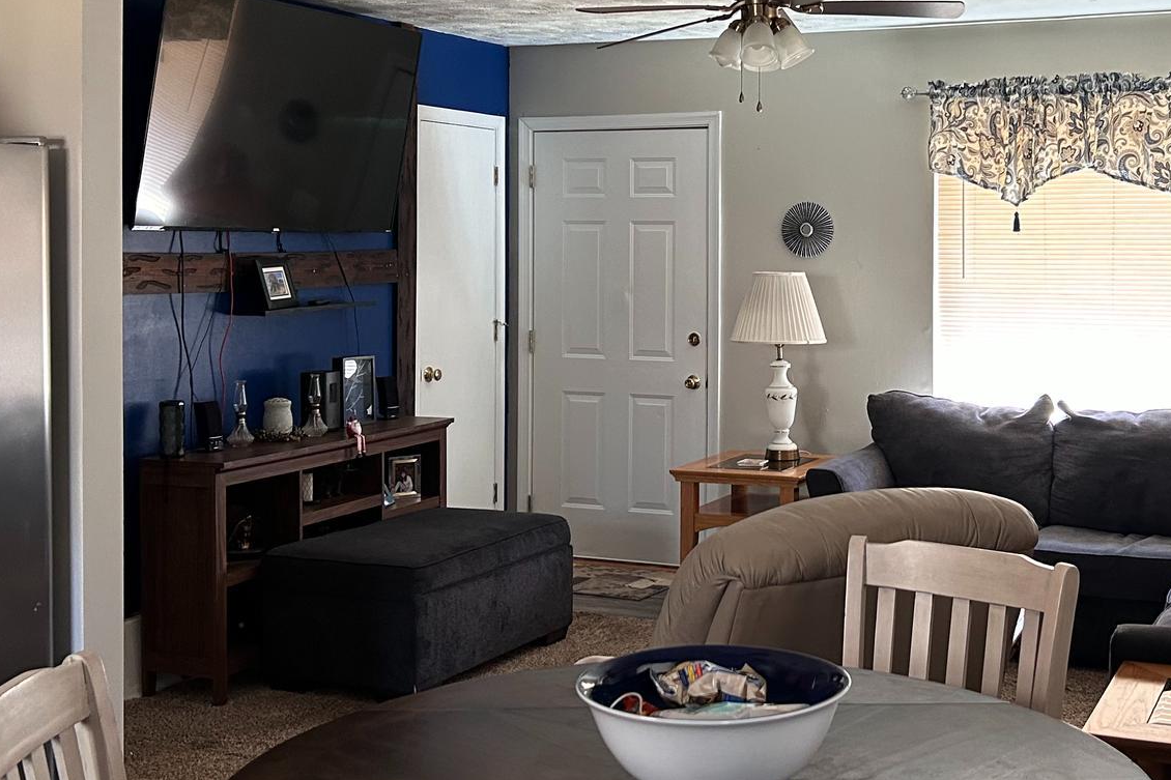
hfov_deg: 40.0
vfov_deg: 27.4
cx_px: 752
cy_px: 260
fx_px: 1594
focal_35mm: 49
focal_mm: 5.7
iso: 200
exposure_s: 1/60
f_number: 1.5
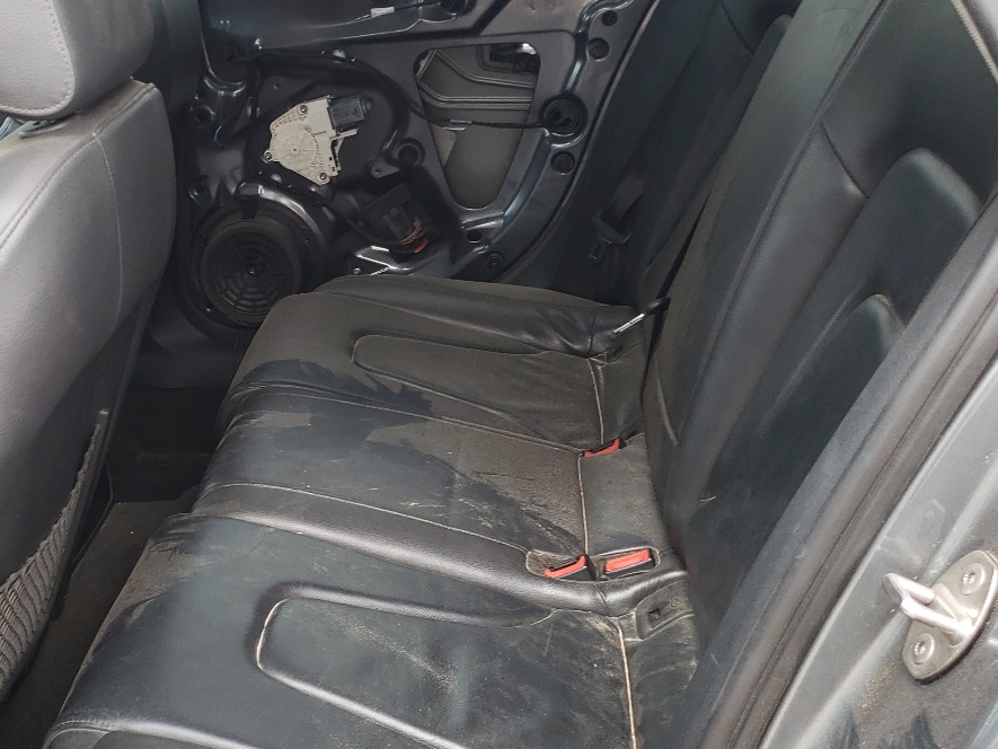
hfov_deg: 39.5
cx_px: 272
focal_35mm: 47
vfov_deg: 30.9
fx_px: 1355
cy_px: 395
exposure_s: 1/222
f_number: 1.5
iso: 50
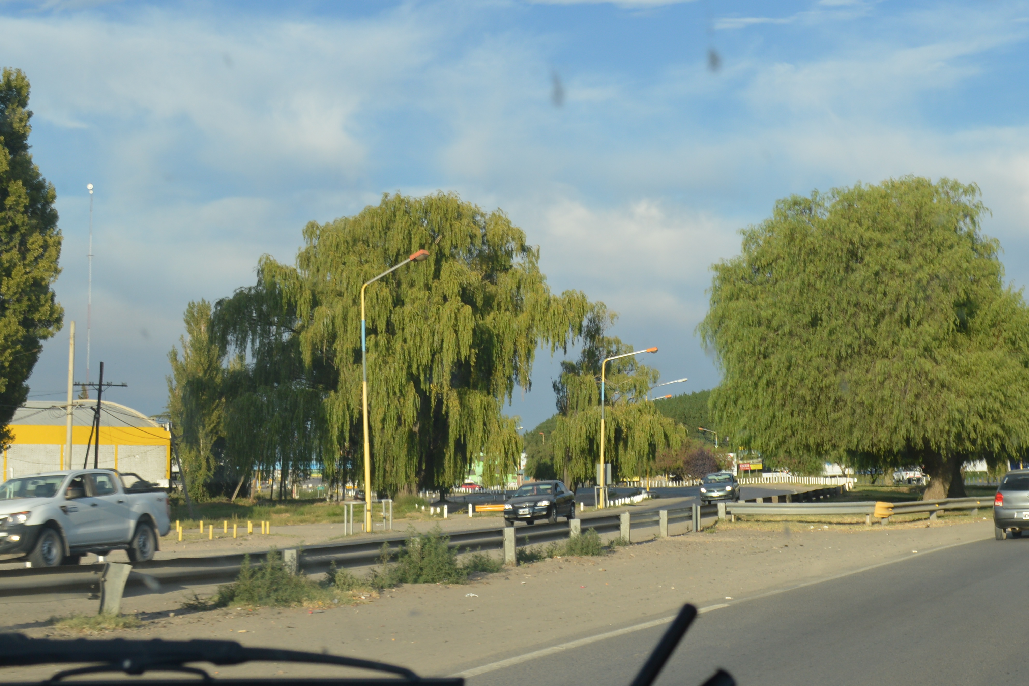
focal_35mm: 65
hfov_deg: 30.7
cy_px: 208
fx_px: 1858
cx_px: 680
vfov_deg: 20.8
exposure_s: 1/200
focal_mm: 22
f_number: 7.1
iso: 100
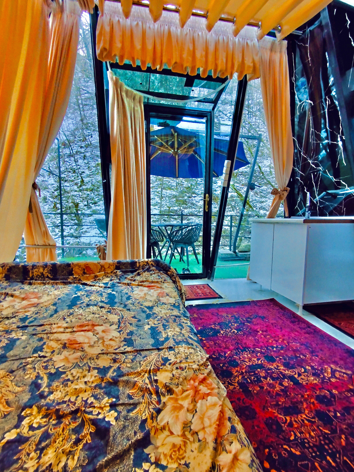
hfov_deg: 81.7
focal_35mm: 15
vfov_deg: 98.2
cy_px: 236
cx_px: 177
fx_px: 205
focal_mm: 1.65
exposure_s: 1/100
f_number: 2.2
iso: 100
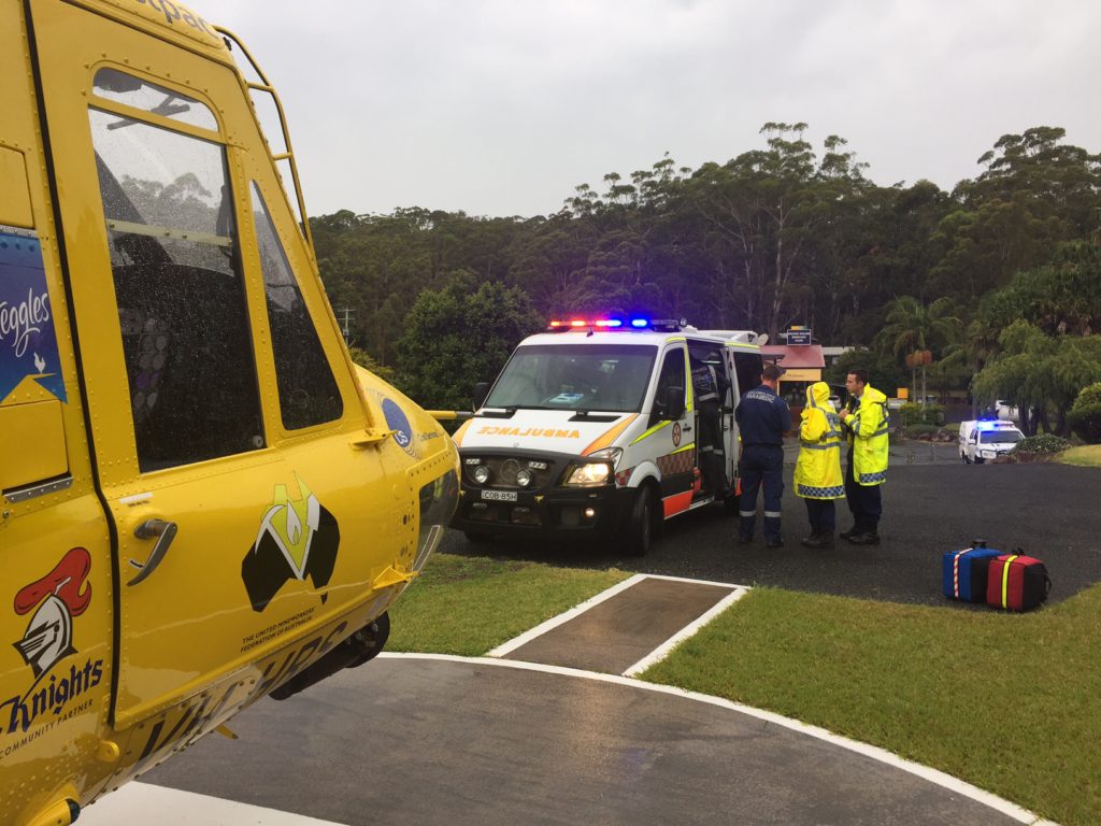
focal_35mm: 29
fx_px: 922
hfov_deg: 61.7
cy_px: 413
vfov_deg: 48.2
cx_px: 550
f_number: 2.2
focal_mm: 4.15
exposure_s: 1/158
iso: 32
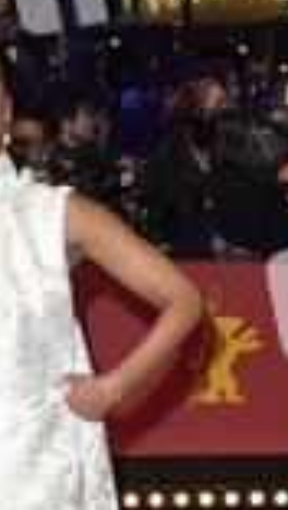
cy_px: 448
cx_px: -124
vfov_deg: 17.5
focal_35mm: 121
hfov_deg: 9.8
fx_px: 1639
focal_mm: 45
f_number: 5
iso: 800
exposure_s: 1/250
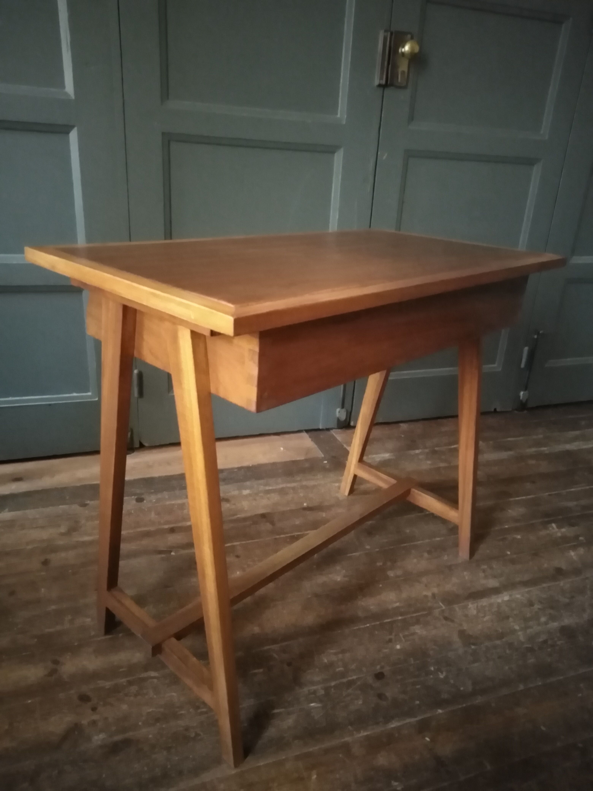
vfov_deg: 69.4
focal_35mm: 25
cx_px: 296
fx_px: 571
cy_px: 396
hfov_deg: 54.9
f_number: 2.2
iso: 3280
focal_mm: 3.46
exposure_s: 1/12
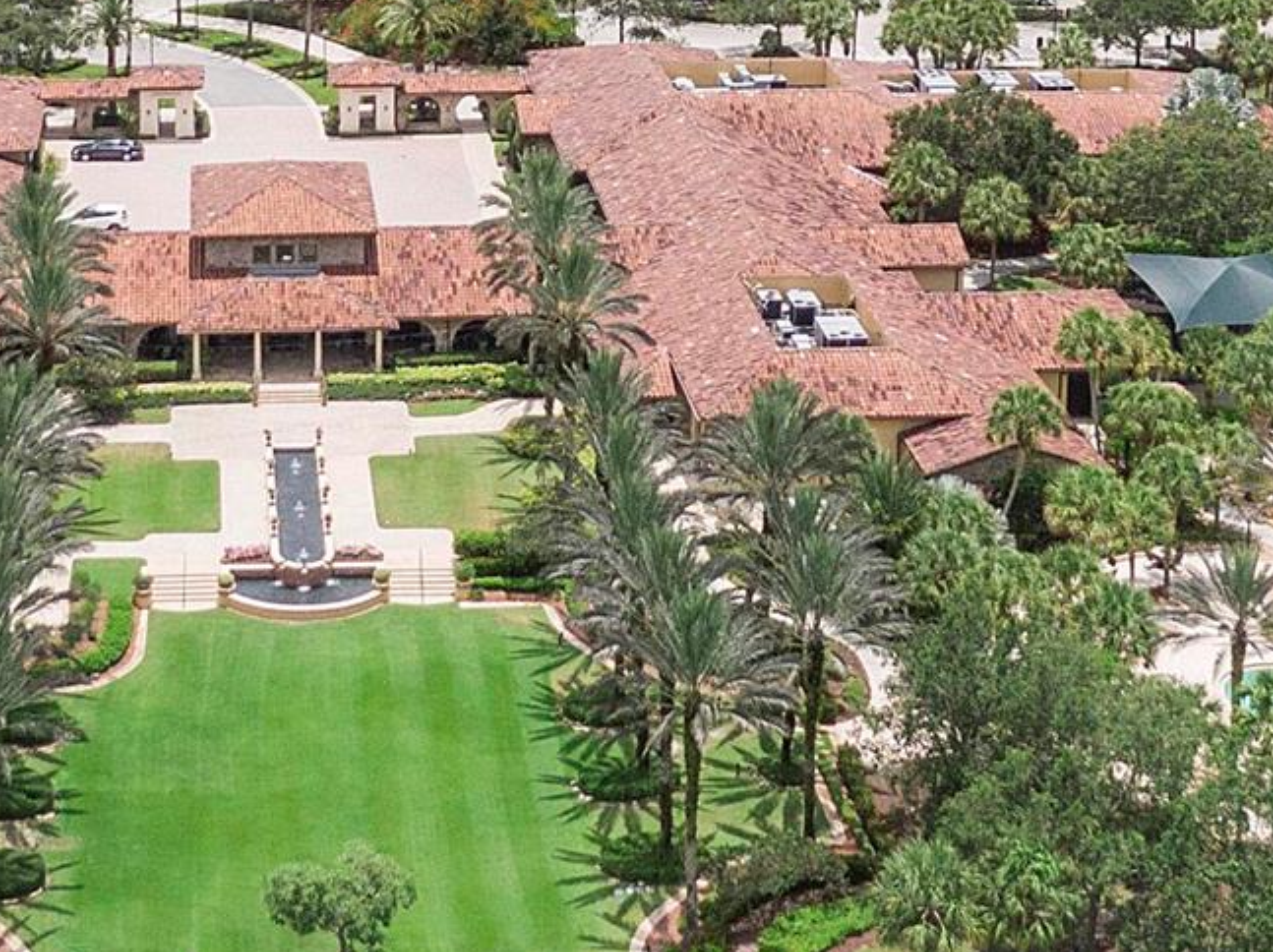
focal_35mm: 76
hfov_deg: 25.5
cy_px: -92
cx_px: 368
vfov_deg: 18.6
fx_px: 2792
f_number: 2.8
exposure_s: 1/2500
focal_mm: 4.39
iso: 100
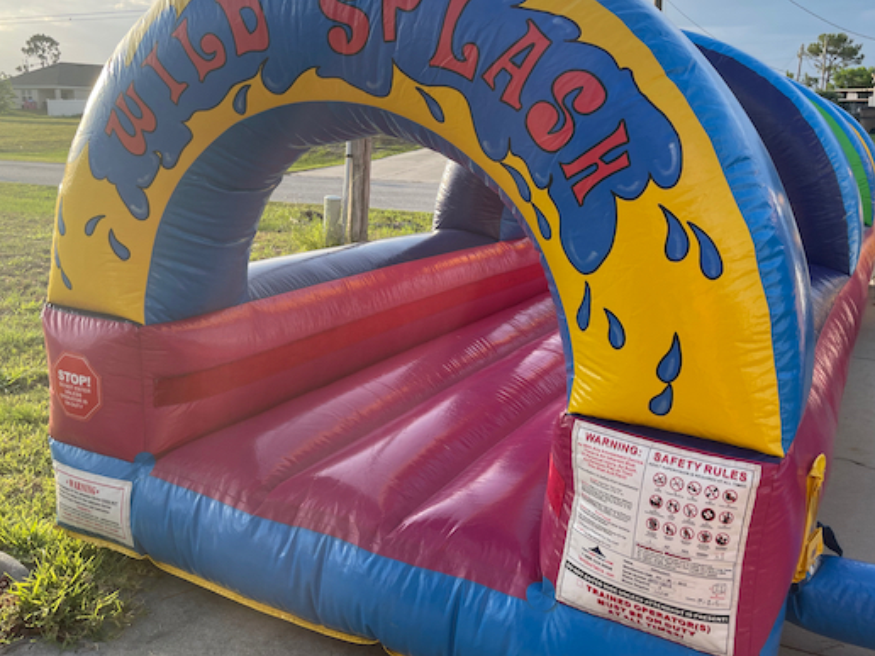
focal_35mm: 31
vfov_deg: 45.4
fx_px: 784
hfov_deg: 58.3
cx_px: 417
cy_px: 290
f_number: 1.6
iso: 32
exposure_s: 1/813
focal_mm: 5.1
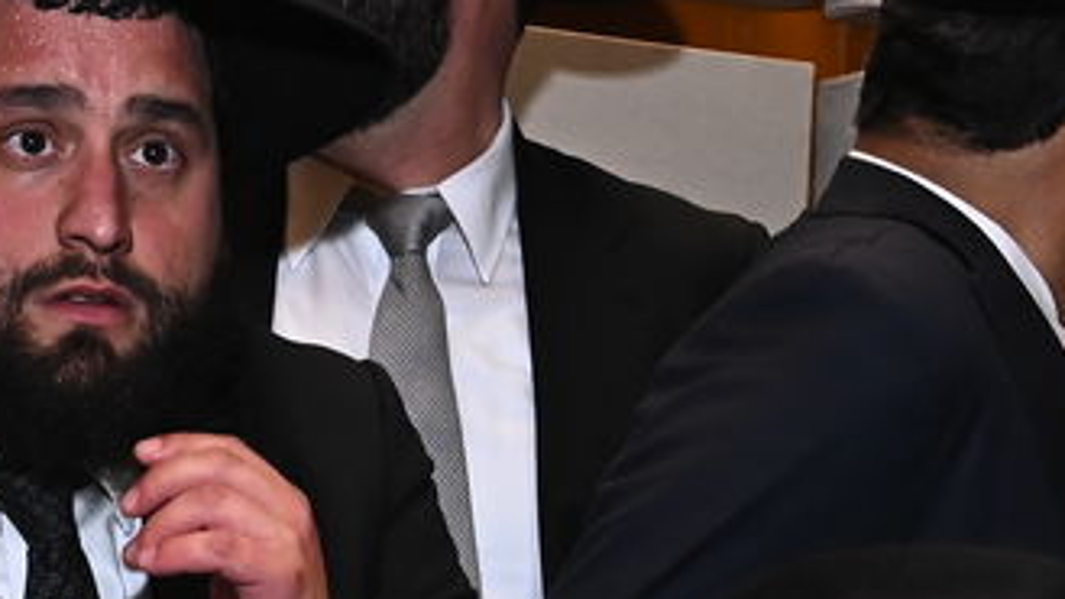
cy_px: 1164
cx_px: 460
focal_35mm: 107
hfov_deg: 20.0
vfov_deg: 10.5
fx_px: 3021
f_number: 9
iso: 2000
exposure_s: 1/200
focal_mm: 24
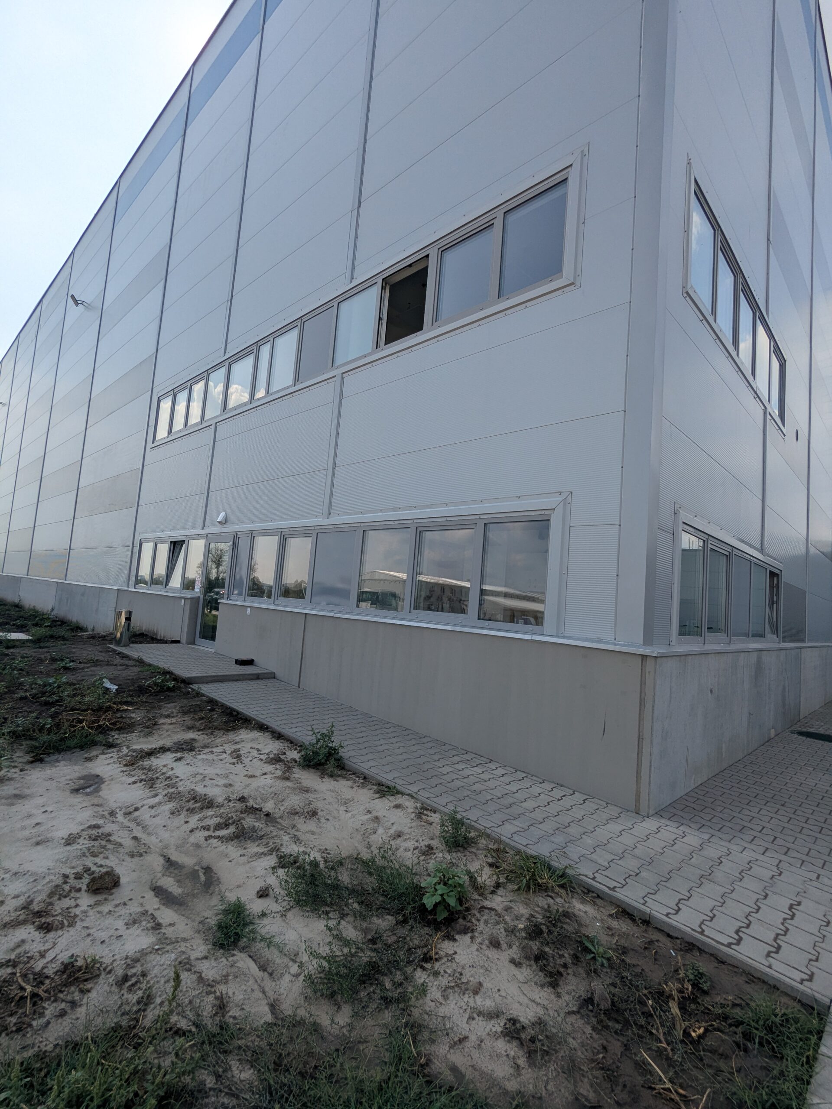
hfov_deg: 78.1
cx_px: 416
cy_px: 554
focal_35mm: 16
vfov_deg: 94.5
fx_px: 513
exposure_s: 1/2114
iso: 35
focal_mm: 2.35
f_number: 2.2
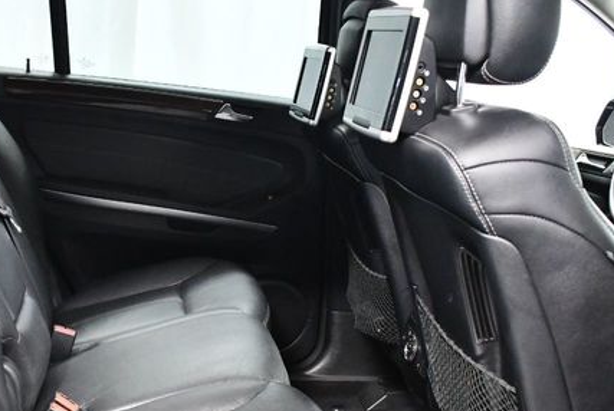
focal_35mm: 54
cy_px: 304
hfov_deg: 36.5
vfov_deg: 24.9
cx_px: 211
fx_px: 922
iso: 6400
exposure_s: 1/60
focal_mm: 18
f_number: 3.5
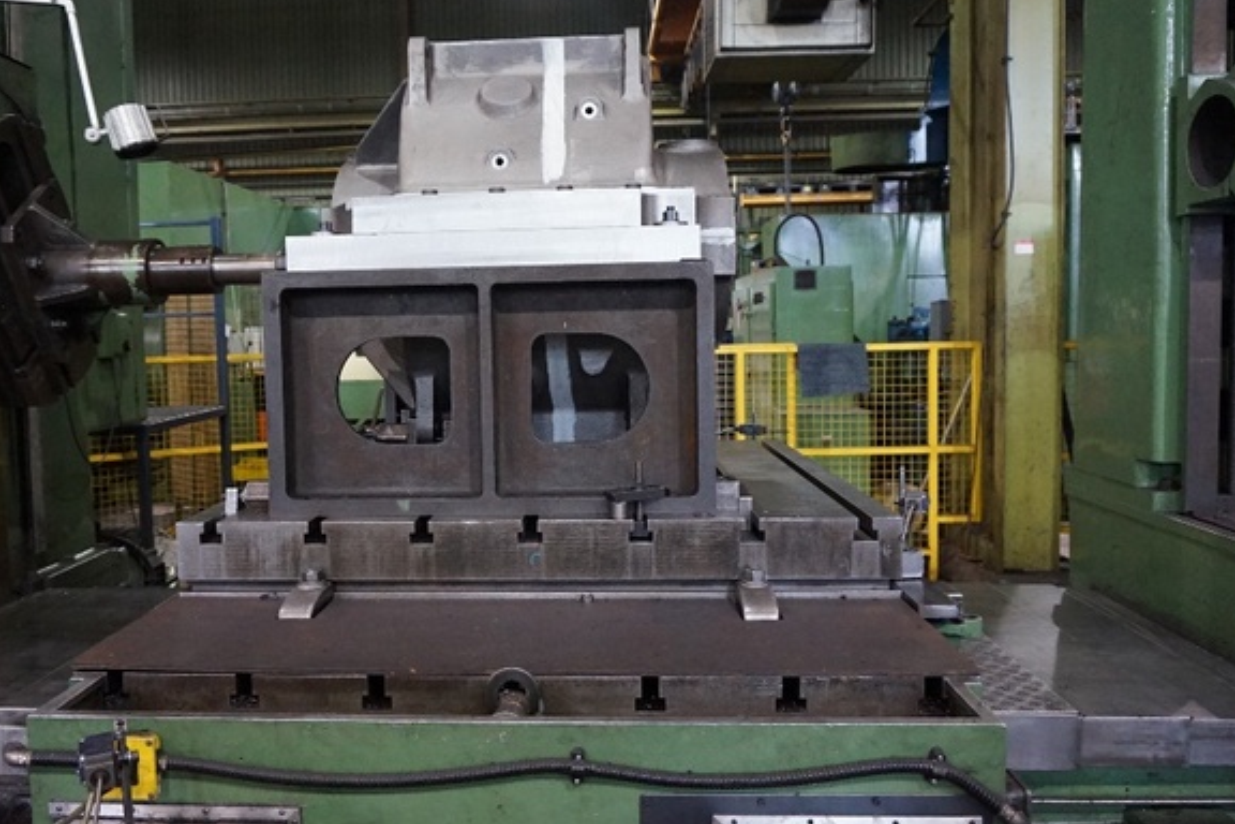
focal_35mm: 30
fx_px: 1029
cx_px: 530
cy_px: 397
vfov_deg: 43.6
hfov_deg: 61.7
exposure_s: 1/80
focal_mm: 16
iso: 3200
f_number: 3.5
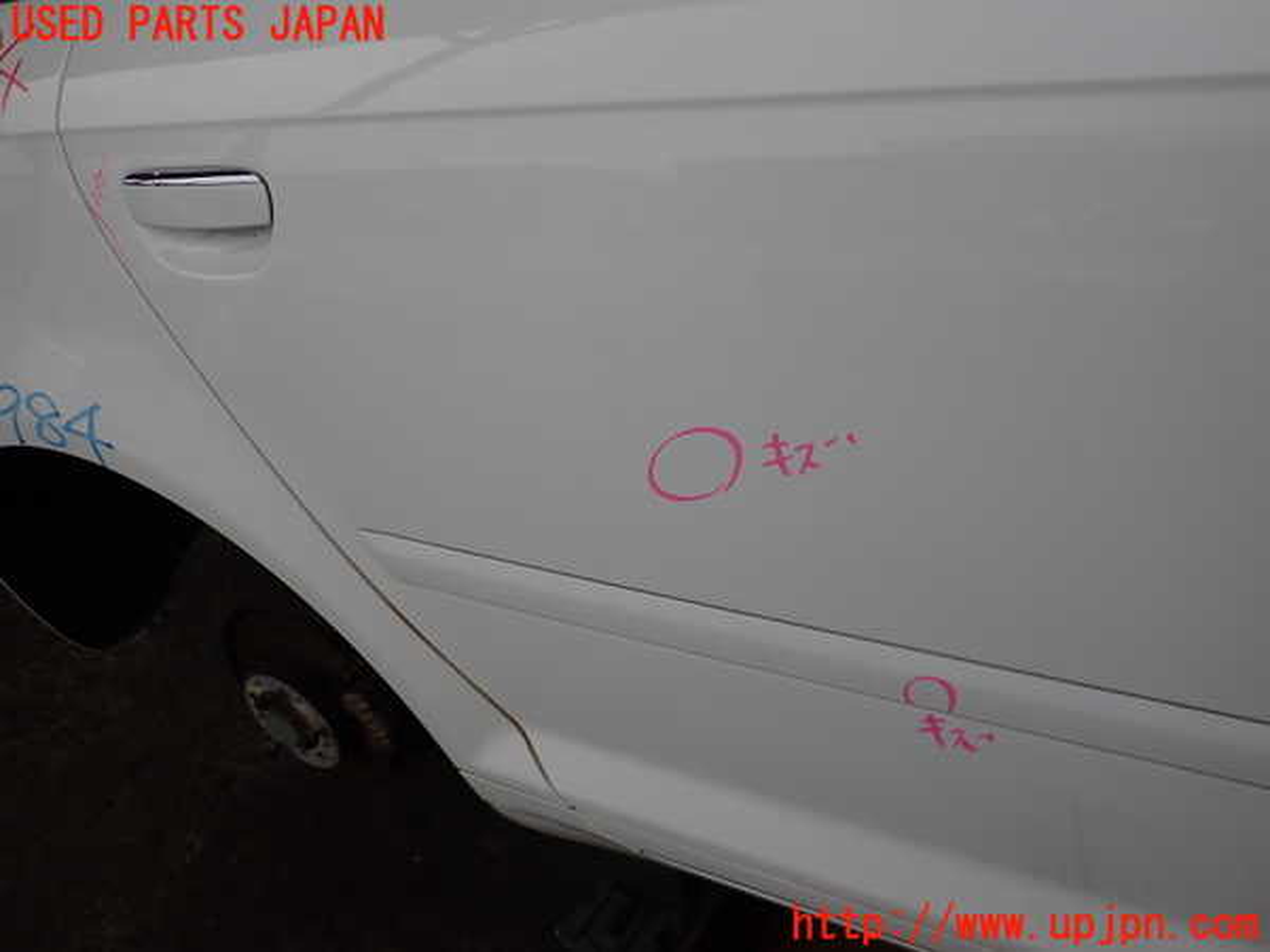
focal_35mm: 30
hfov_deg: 60.0
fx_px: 1101
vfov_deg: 46.8
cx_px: 635
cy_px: 476
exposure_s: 1/500
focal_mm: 5.4
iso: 100
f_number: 2.3
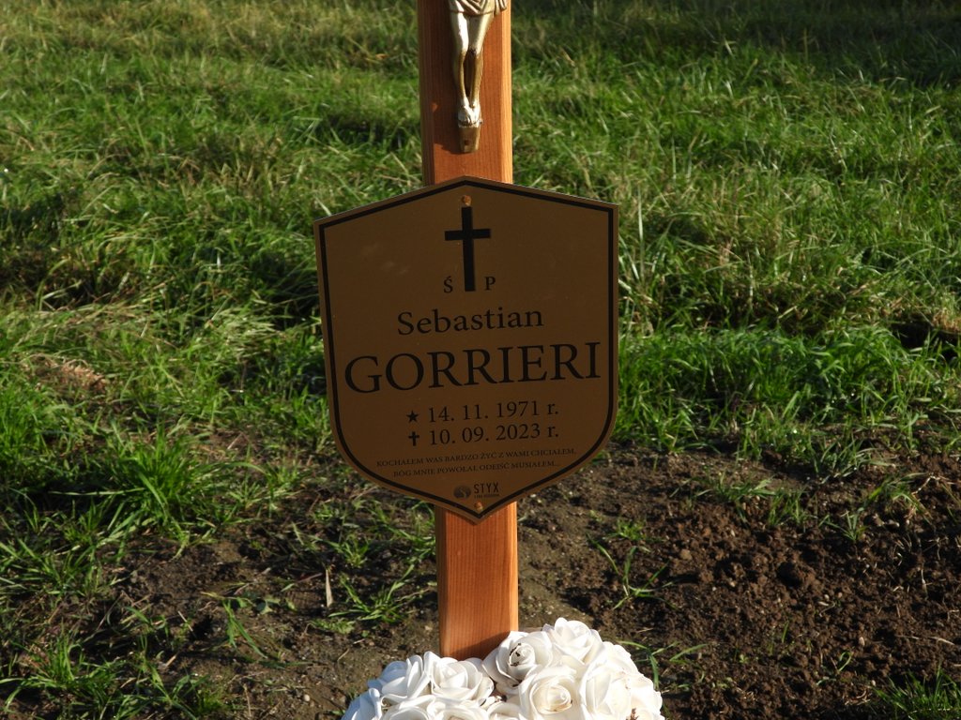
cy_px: 360
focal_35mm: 55
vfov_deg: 26.6
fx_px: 1527
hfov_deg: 34.9
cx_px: 480
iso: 100
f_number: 3.5
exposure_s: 1/1000
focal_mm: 9.8
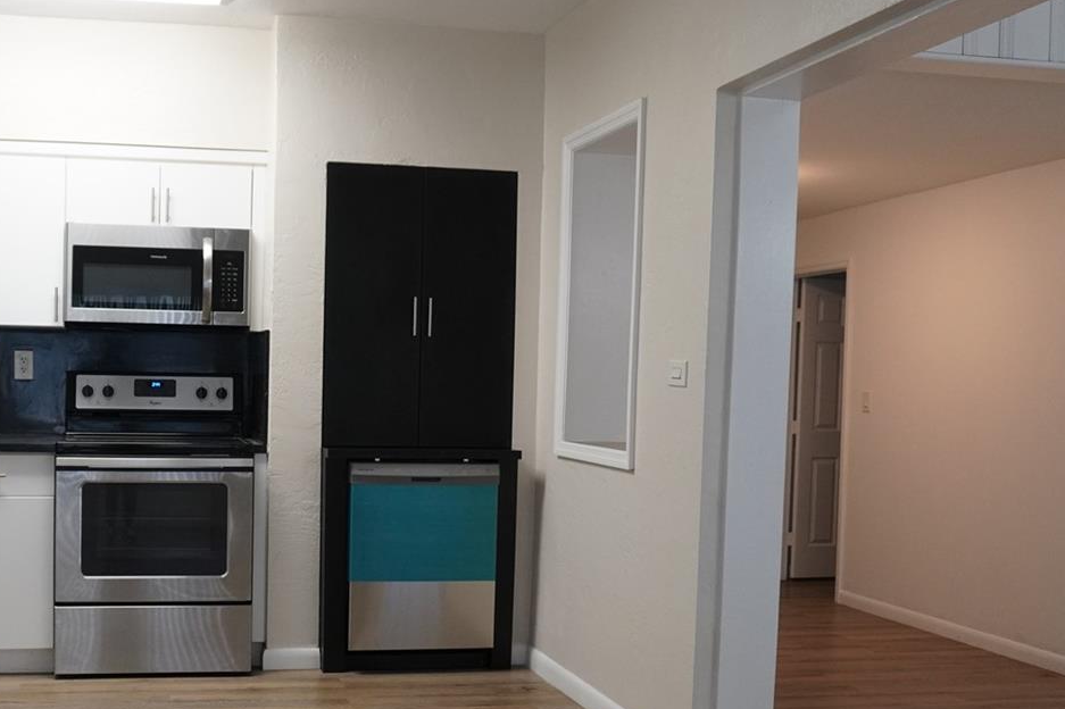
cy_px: 420
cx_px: 310
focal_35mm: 41
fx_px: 1212
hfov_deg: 46.3
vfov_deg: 32.5
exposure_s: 1/160
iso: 1250
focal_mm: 16
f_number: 4
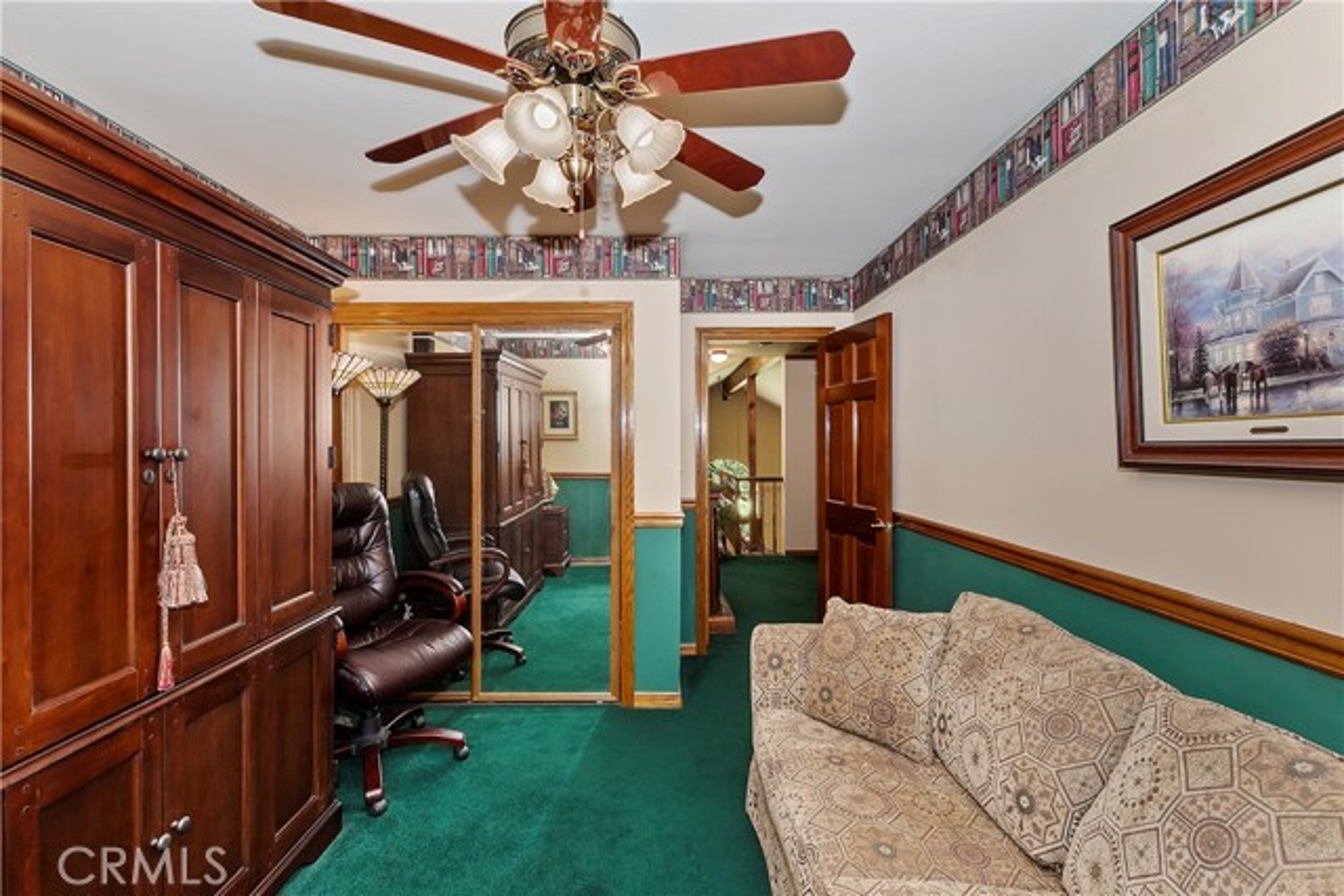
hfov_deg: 100.4
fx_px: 560
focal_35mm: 15
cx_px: 672
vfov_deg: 77.4
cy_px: 448
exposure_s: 1/30
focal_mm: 10
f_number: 8
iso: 400
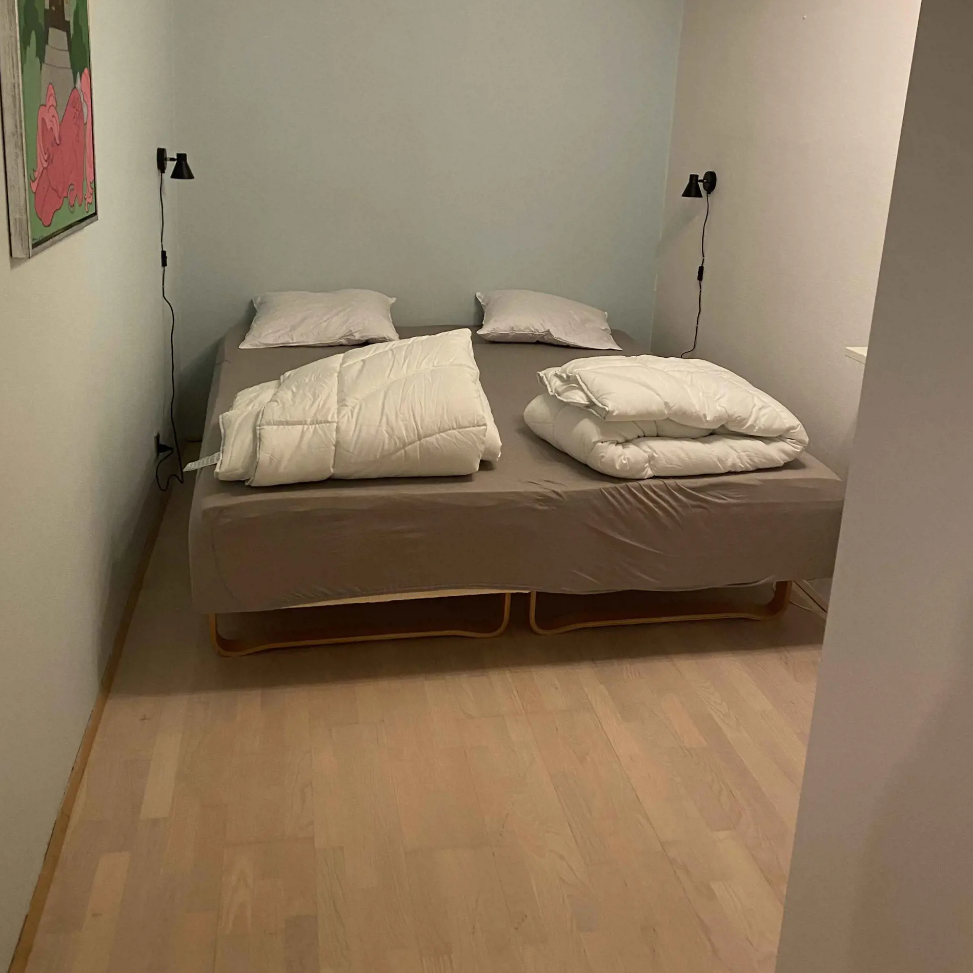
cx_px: 488
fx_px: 986
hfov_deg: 52.5
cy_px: 354
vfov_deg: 51.9
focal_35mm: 31
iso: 320
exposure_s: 1/50
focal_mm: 4.25
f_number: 1.8
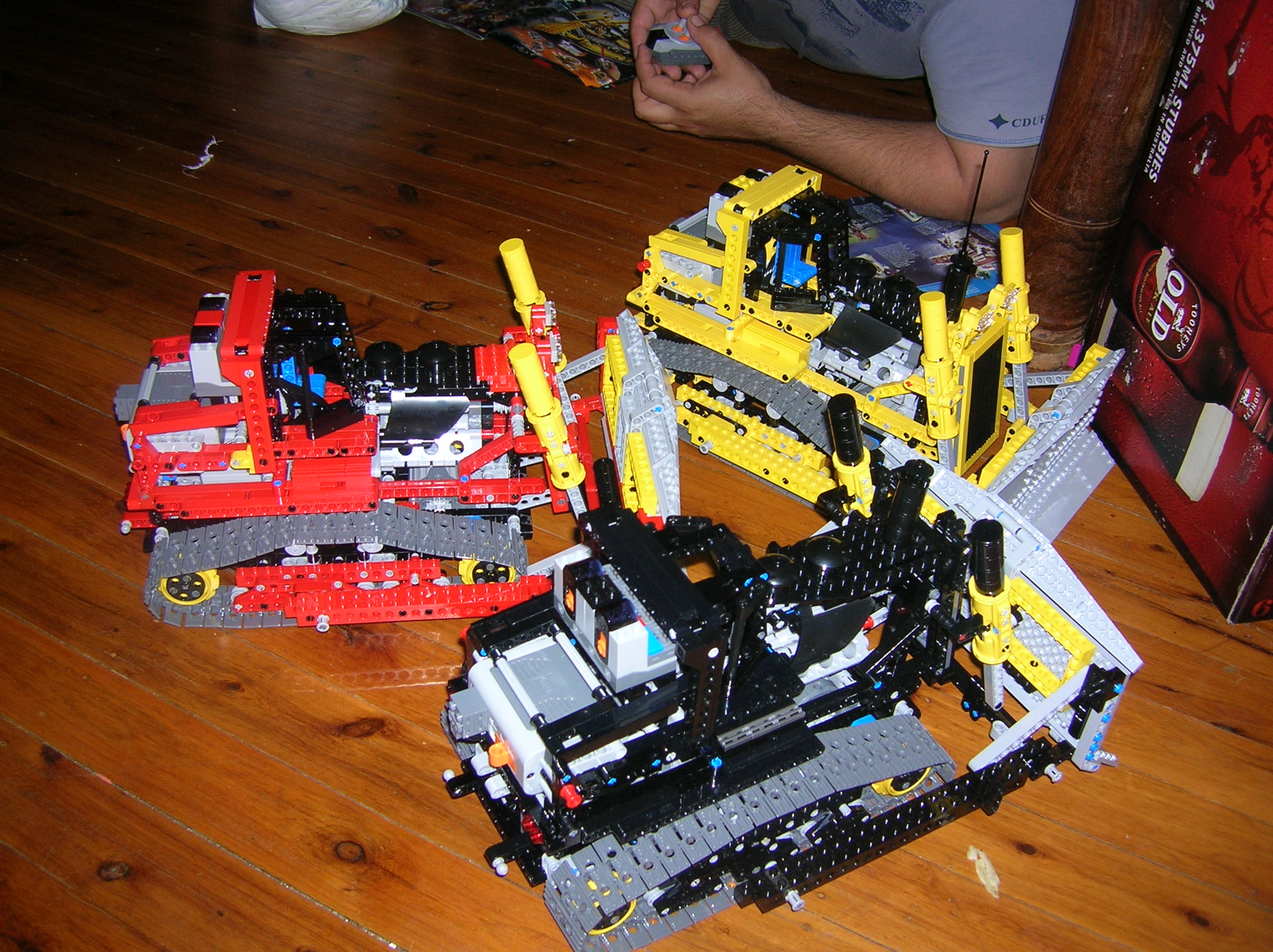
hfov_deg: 54.0
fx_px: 1249
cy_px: 476
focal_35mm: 34
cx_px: 636
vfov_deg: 41.7
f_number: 2.9
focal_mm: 5.7
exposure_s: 1/60.1
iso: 50
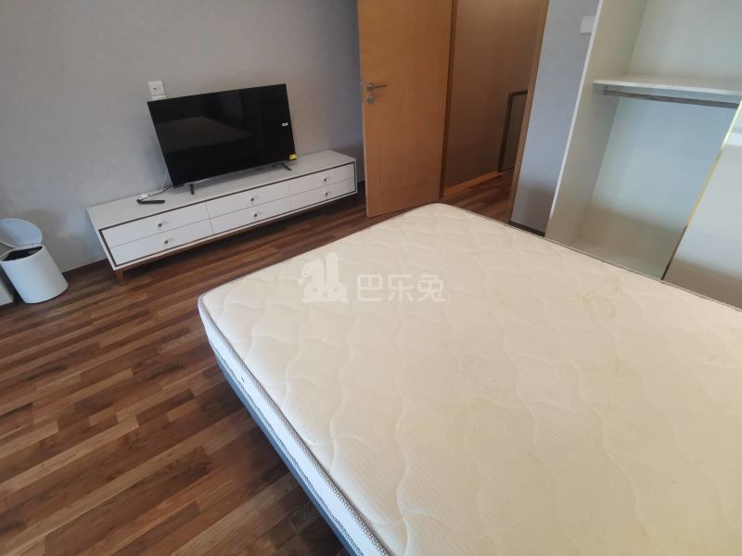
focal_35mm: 17
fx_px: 364
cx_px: 371
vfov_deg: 74.7
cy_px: 278
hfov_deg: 91.0
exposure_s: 1/33.3
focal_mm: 2.26
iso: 200
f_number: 2.2
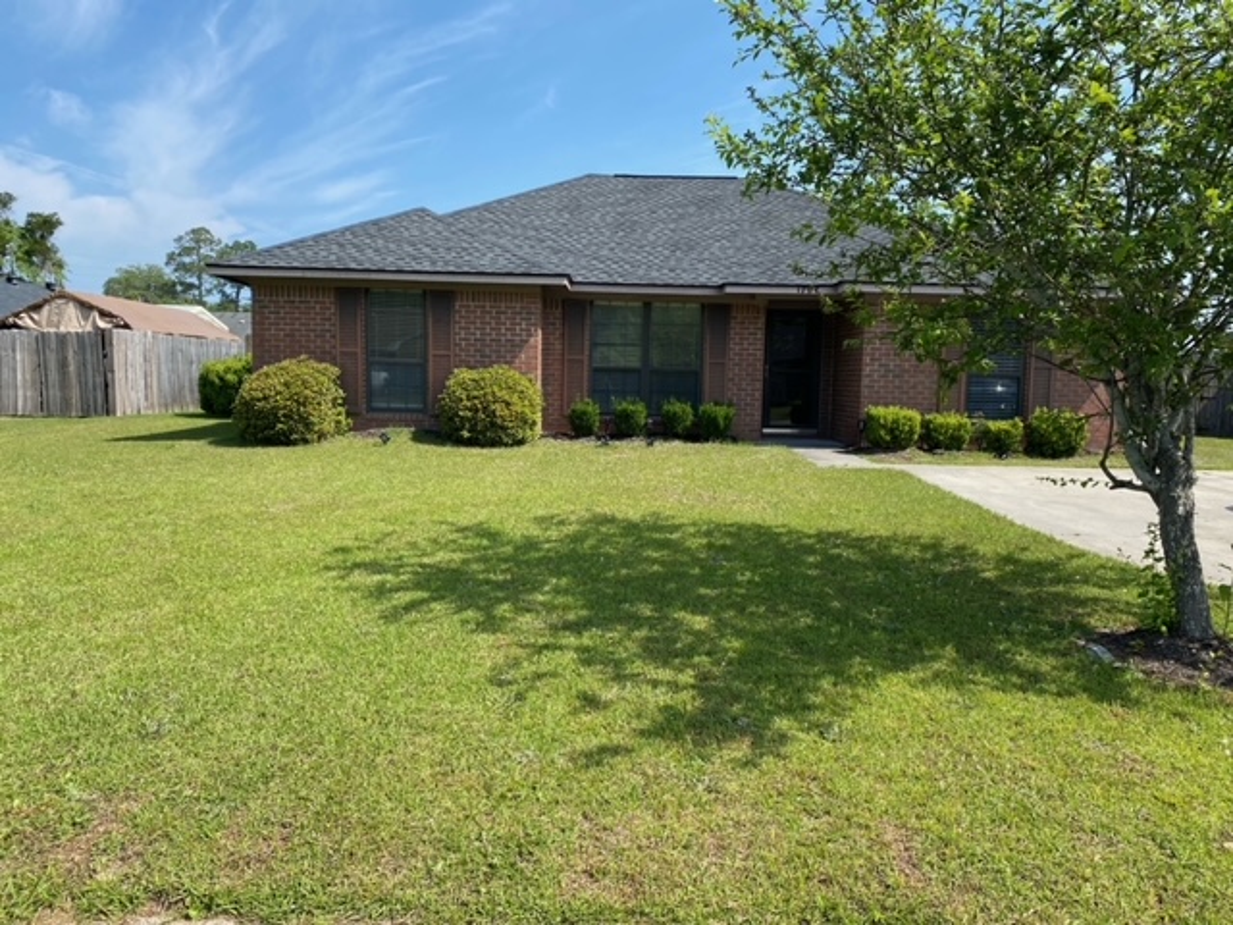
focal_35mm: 26
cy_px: 462
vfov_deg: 53.1
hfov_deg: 67.3
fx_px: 926
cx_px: 616
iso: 32
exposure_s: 1/1779
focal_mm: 4.25
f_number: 1.8
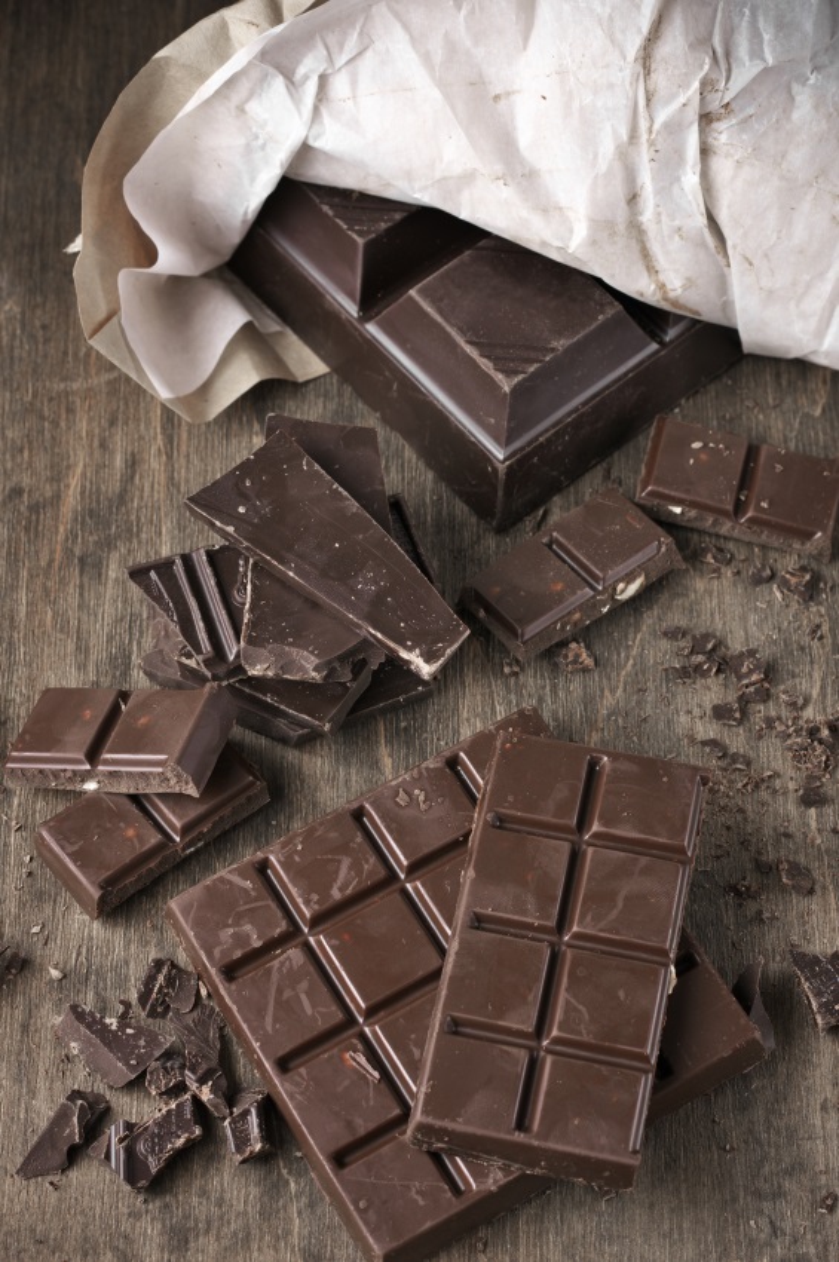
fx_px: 2627
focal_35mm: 75
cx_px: 420
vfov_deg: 27.0
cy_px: 631
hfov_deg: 18.1
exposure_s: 1/5
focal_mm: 50
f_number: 8
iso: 100
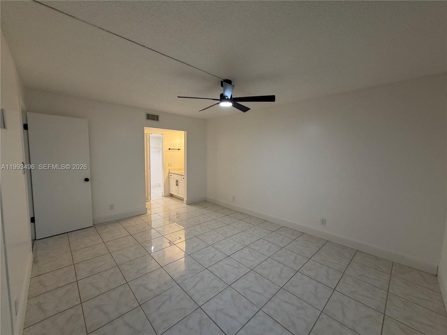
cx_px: 224
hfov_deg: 102.1
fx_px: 181
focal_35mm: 14
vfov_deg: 85.7
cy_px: 168
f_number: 2.2
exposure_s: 1/60
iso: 160
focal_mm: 2.22
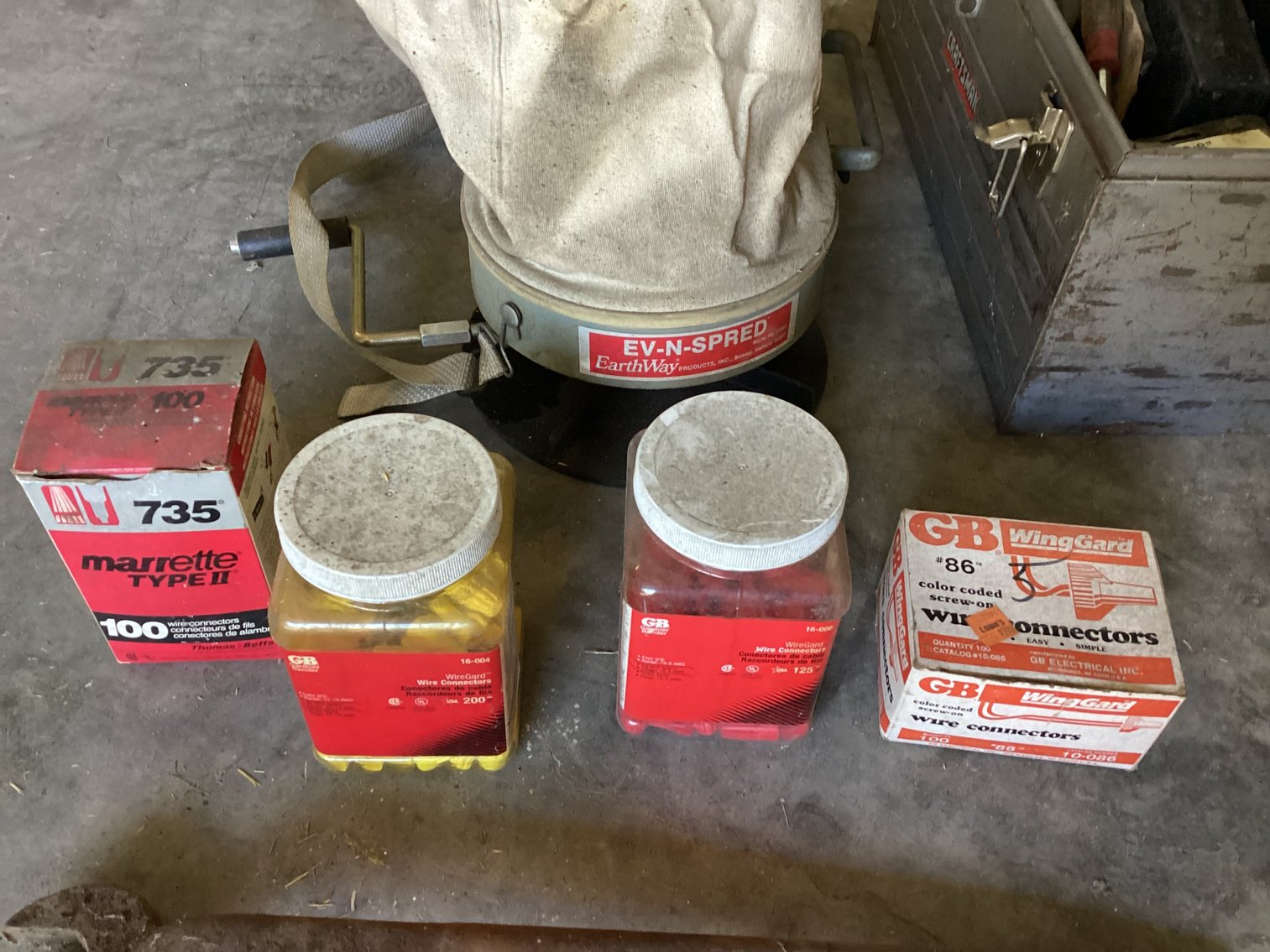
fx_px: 1137
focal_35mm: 31
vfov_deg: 45.4
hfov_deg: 58.3
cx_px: 635
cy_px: 476
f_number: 2.4
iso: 400
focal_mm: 3.3
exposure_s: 1/60
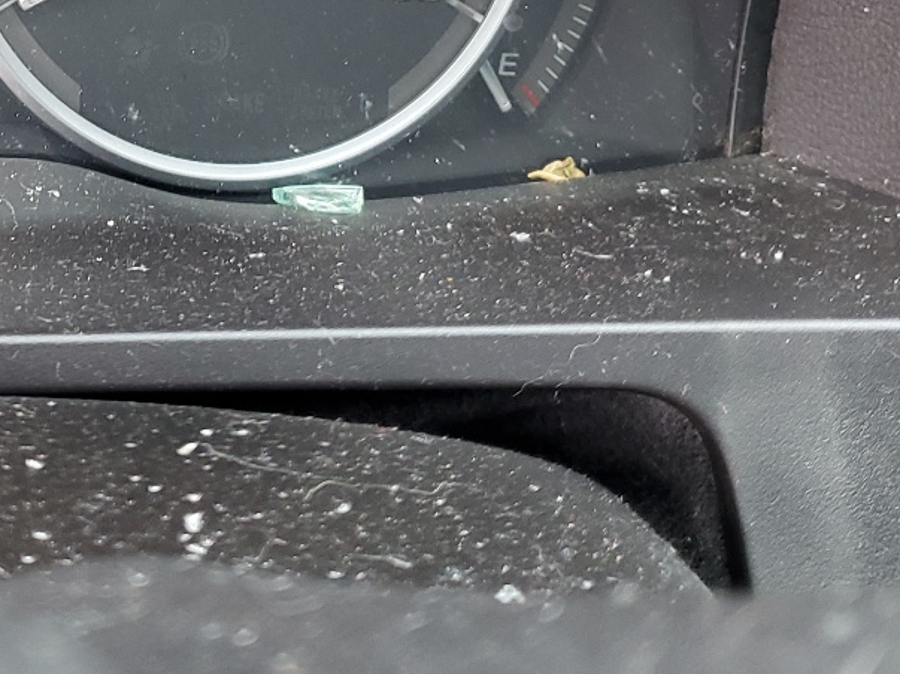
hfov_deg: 27.4
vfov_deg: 20.1
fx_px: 1794
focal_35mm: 69
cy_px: -119
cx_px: 134
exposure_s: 1/60.2
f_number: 1.5
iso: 62
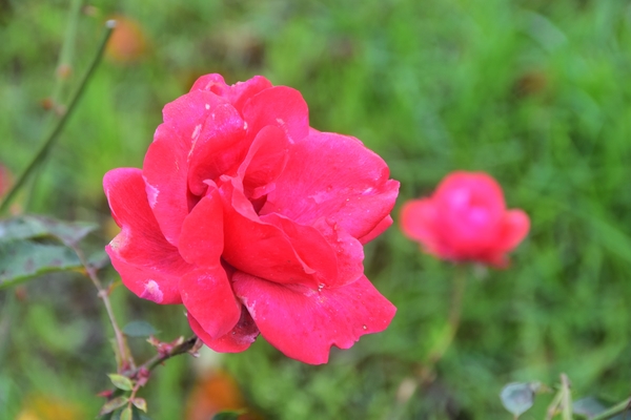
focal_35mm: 300
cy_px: 210
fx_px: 5258
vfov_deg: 4.6
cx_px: 316
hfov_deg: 6.9
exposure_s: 1/50
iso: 400
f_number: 10
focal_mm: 200
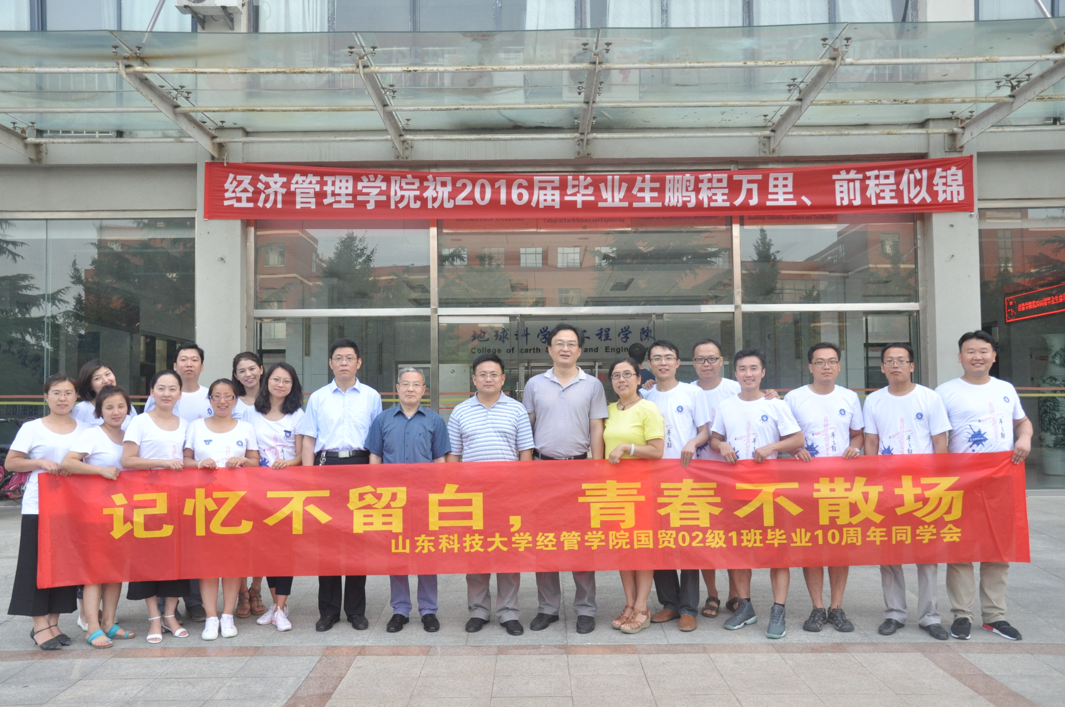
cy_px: 354
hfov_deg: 53.2
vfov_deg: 36.8
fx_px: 1064
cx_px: 532
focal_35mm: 36
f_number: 8
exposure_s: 1/250
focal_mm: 24
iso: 800
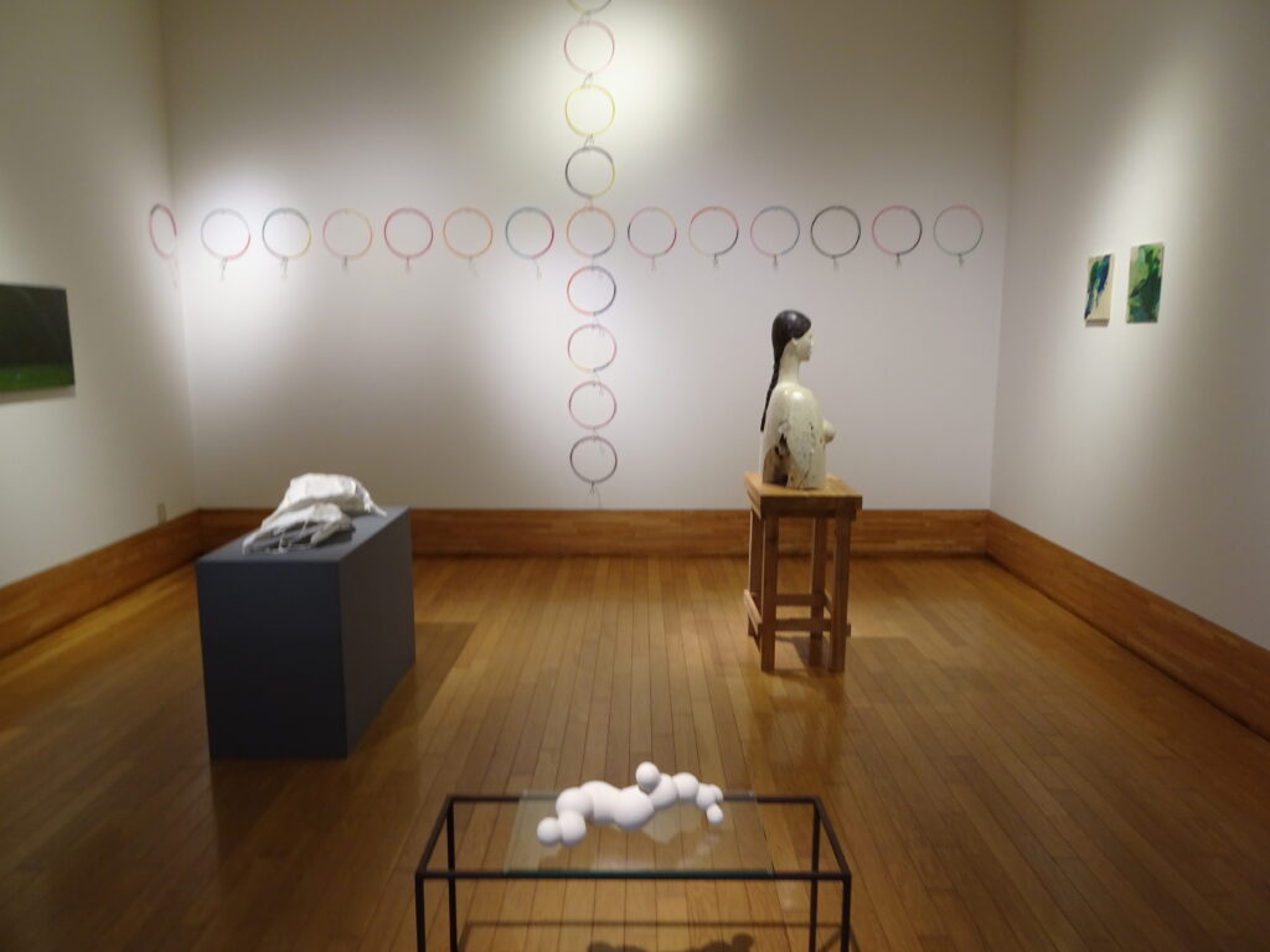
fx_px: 881
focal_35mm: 24
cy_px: 476
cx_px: 635
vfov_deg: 56.8
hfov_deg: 71.6
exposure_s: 1/30
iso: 100
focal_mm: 4.1
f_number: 3.5
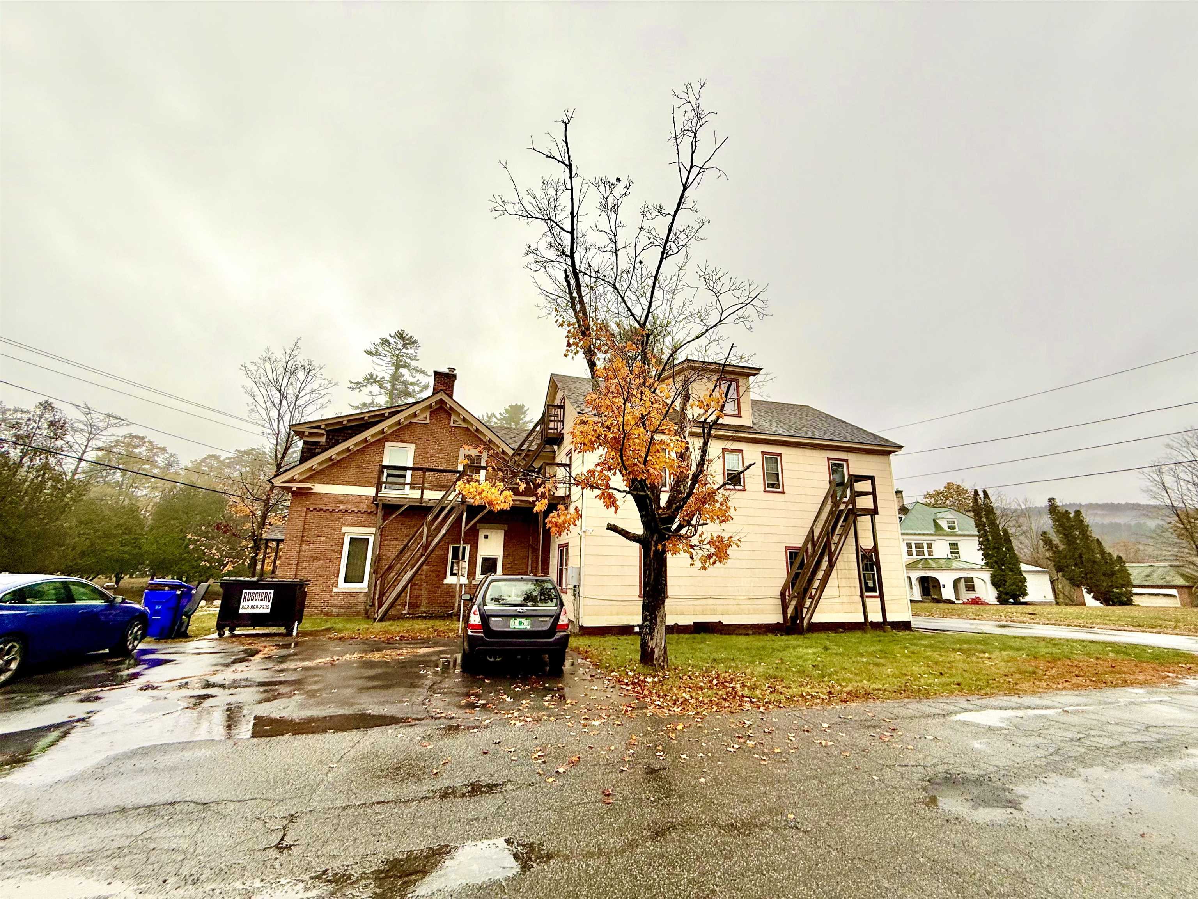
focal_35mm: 14
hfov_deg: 102.1
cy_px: 450
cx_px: 599
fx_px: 485
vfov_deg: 85.7
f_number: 2.2
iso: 50
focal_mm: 2.22
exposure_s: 1/139
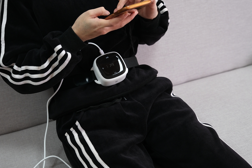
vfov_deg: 26.0
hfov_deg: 38.2
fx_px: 364
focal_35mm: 52
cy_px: 85
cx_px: 124
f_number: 2.8
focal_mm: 34.2
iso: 1000
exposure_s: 1/105
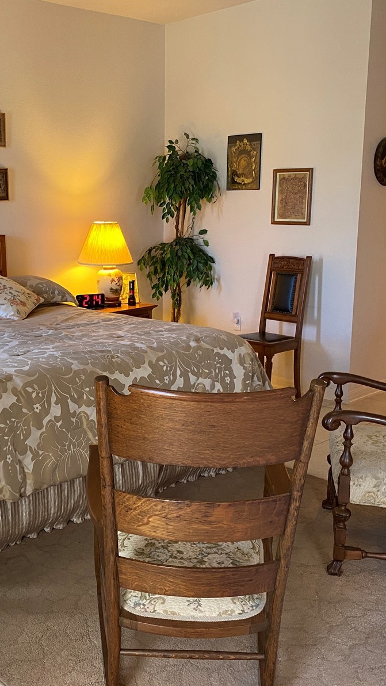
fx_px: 691
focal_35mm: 38
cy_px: 343
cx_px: 95
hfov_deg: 30.6
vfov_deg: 52.8
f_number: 1.8
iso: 200
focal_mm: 4.25
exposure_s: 1/60
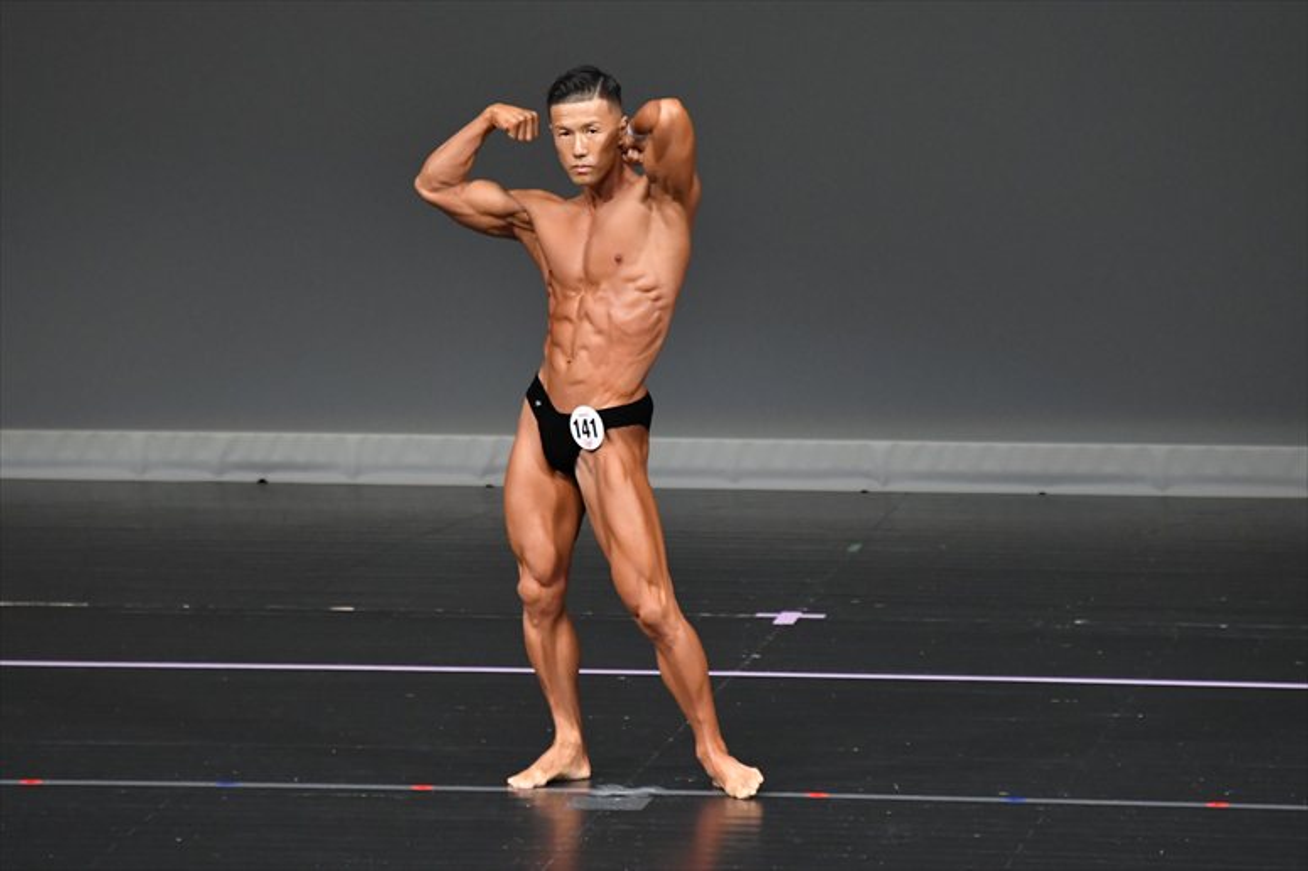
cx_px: 654
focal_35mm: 375
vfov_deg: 3.7
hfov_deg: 5.5
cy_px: 436
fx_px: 13619
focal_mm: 250
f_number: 5.6
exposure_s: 1/400
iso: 4000
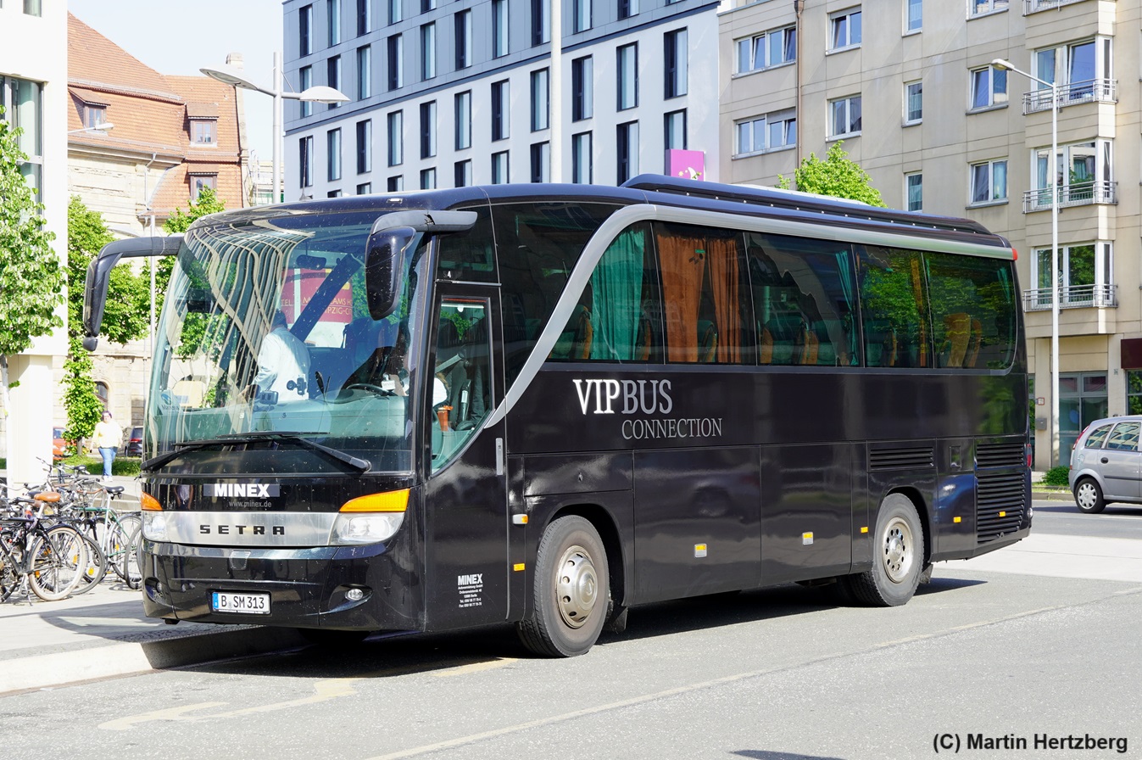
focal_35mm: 60
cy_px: 380
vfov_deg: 22.6
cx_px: 571
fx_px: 1902
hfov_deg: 33.4
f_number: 6.3
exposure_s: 1/100
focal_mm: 40
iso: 100
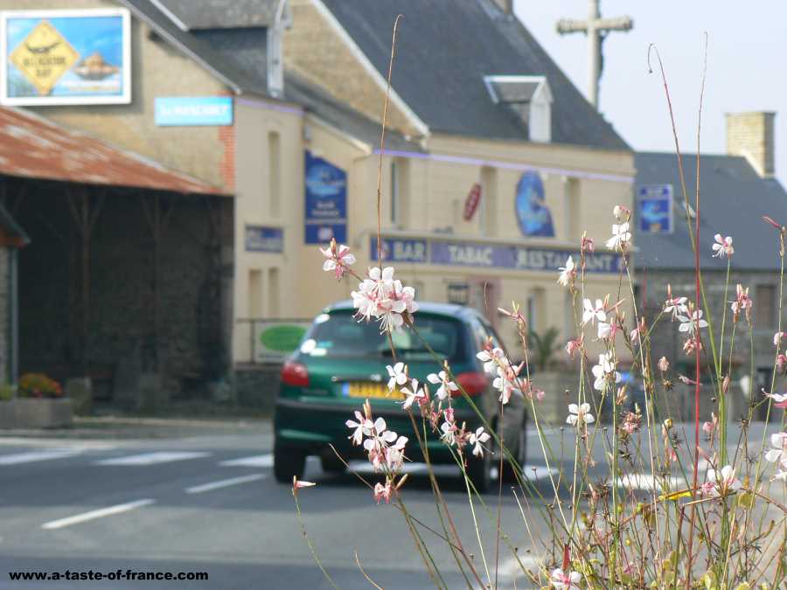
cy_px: 295
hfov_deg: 11.6
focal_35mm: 171
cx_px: 394
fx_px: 3888
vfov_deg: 8.7
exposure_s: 1/250
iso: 80
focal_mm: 28.6
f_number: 5.6
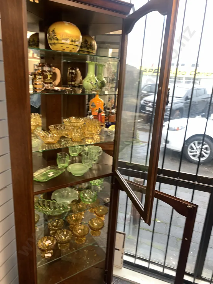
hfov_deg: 53.1
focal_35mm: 26
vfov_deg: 67.3
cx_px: 106
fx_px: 213
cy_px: 142
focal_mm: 4.25
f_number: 1.8
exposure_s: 1/50
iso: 100
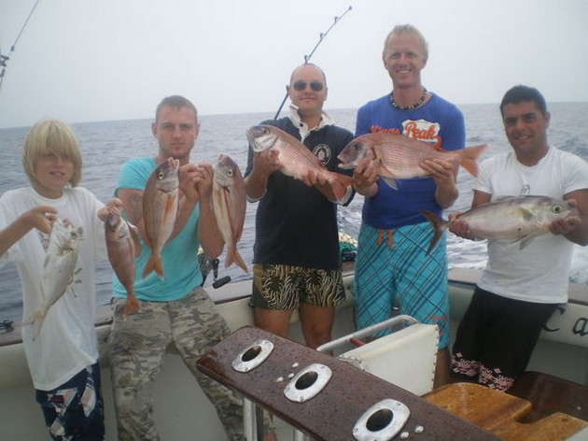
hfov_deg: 51.4
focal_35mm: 36
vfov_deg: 39.6
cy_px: 220
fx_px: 611
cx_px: 294
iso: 50
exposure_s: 1/125
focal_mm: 6.3
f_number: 3.1
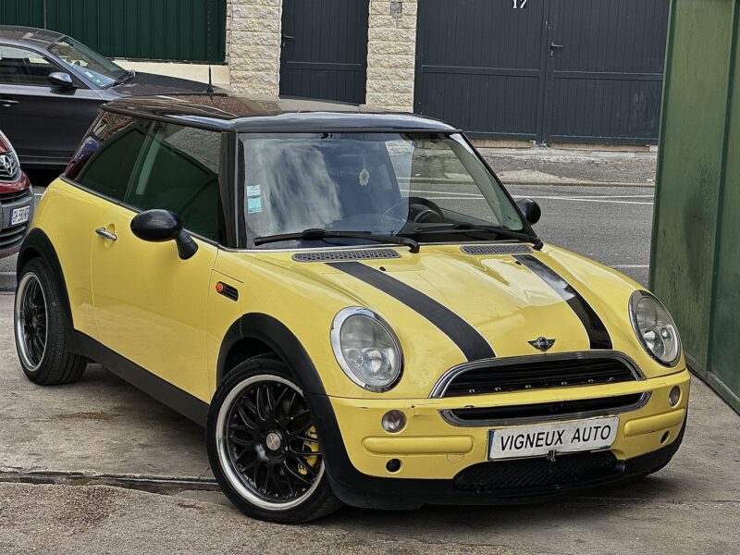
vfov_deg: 19.1
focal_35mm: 77
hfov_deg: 25.3
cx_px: 370
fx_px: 1646
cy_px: 278
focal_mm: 9
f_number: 2.8
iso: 20
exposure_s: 1/143
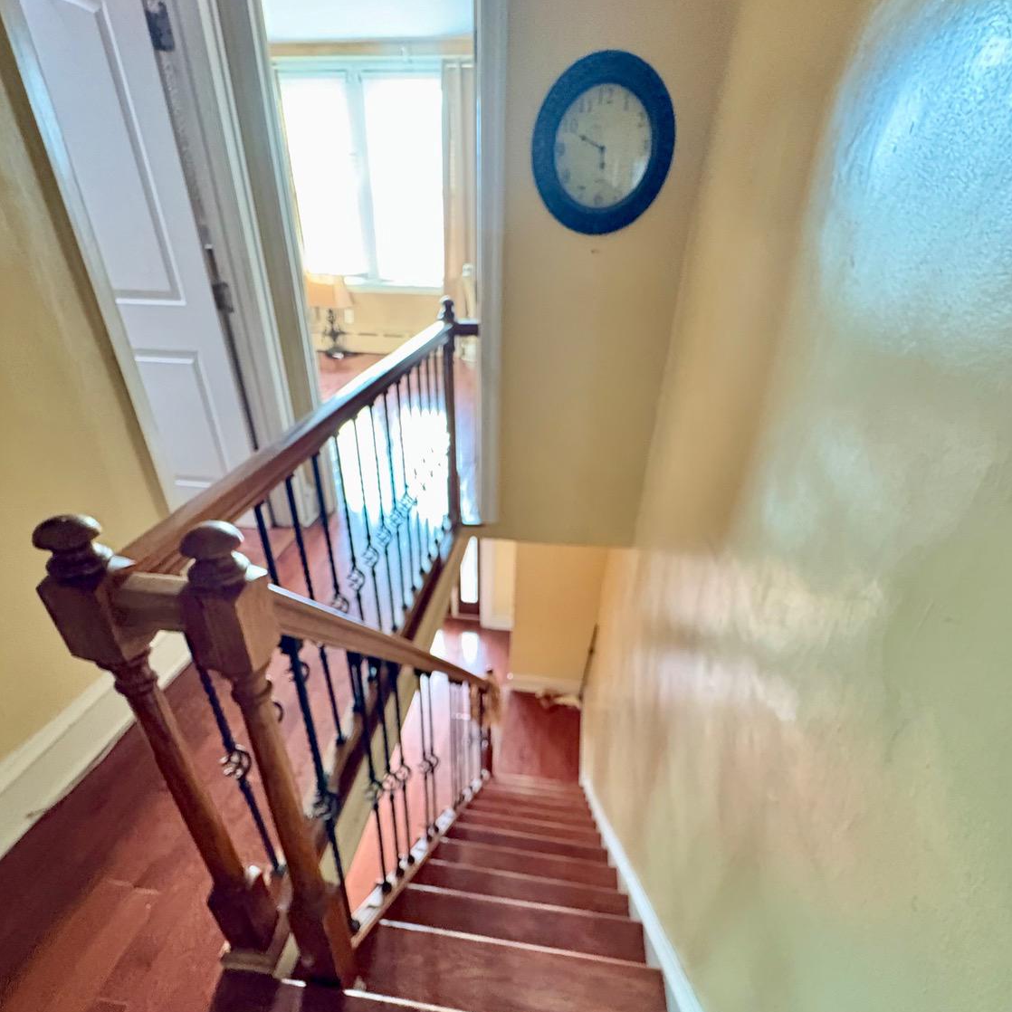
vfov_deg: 82.7
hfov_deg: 83.9
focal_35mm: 17
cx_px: 492
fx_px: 562
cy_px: 620
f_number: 2.2
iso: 1250
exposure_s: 1/30
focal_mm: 2.22
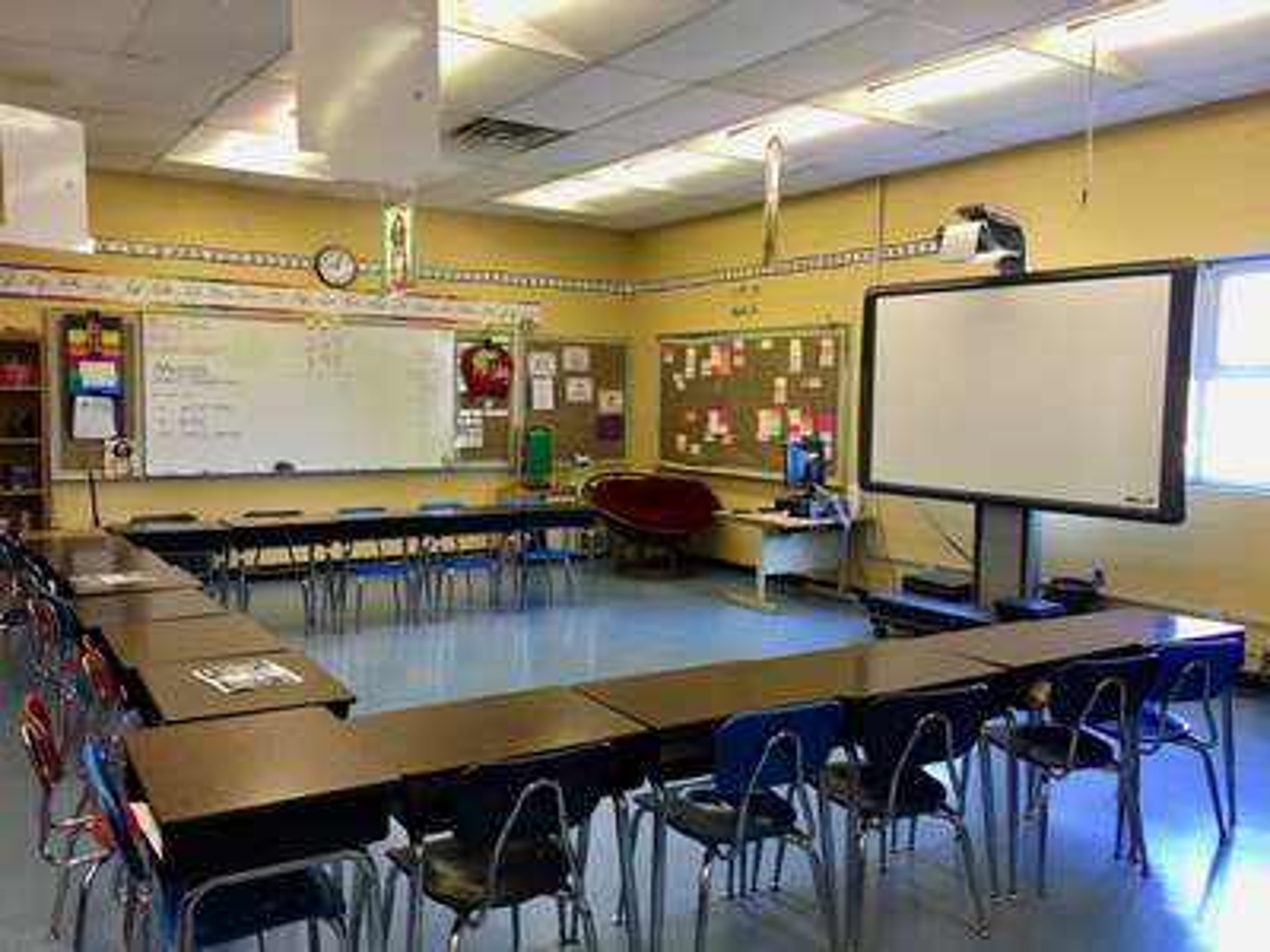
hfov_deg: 61.7
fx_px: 1064
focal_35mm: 29
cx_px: 635
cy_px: 476
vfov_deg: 48.2
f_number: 2.2
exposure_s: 1/15
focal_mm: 4.15
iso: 50
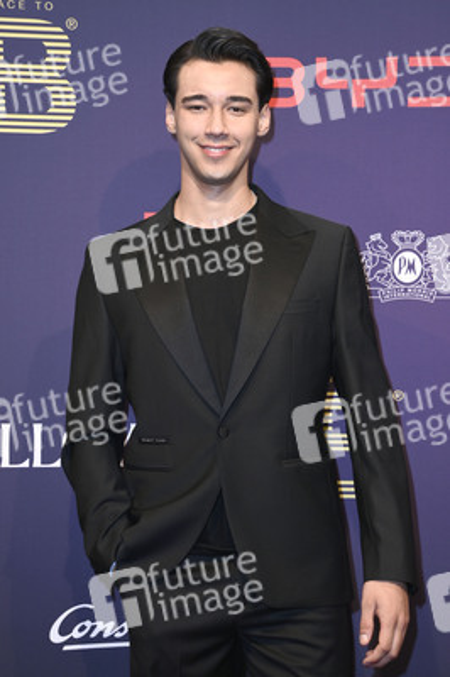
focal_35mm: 68
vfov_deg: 29.7
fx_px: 1277
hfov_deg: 20.0
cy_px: 338
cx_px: 225
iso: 500
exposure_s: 1/250
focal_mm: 68
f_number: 6.3
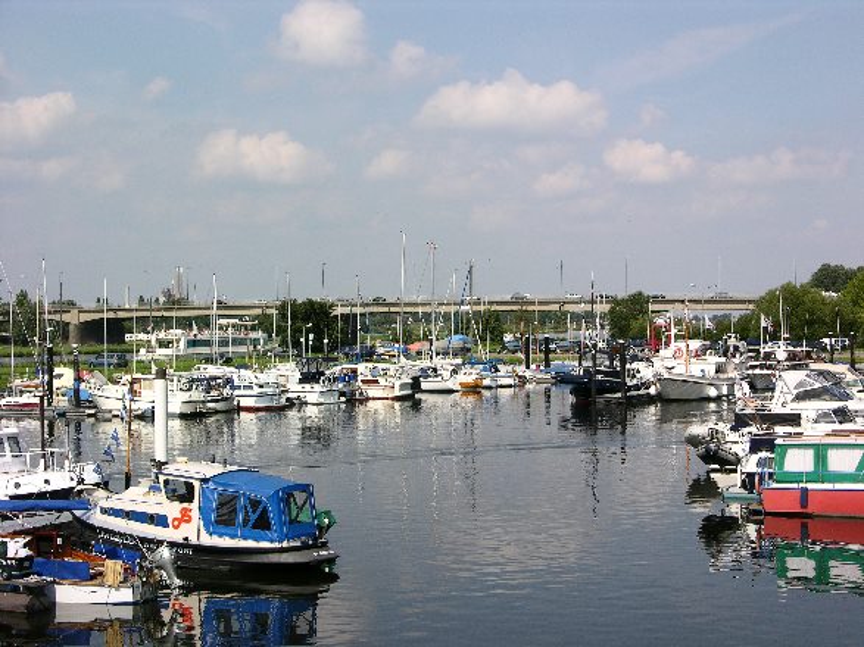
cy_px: 324
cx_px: 432
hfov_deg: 29.4
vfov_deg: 22.2
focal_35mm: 66
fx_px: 1647
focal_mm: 16.8
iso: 50
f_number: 7.3
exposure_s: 1/180
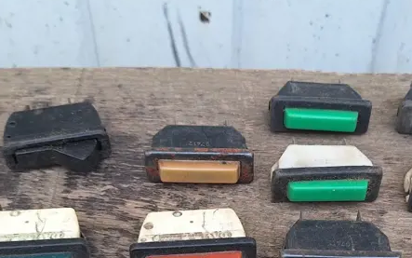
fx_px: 618
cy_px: 279
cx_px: 268
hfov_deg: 36.6
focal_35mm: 55
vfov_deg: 22.3
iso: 40
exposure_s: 1/350
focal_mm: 5.54
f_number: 1.8
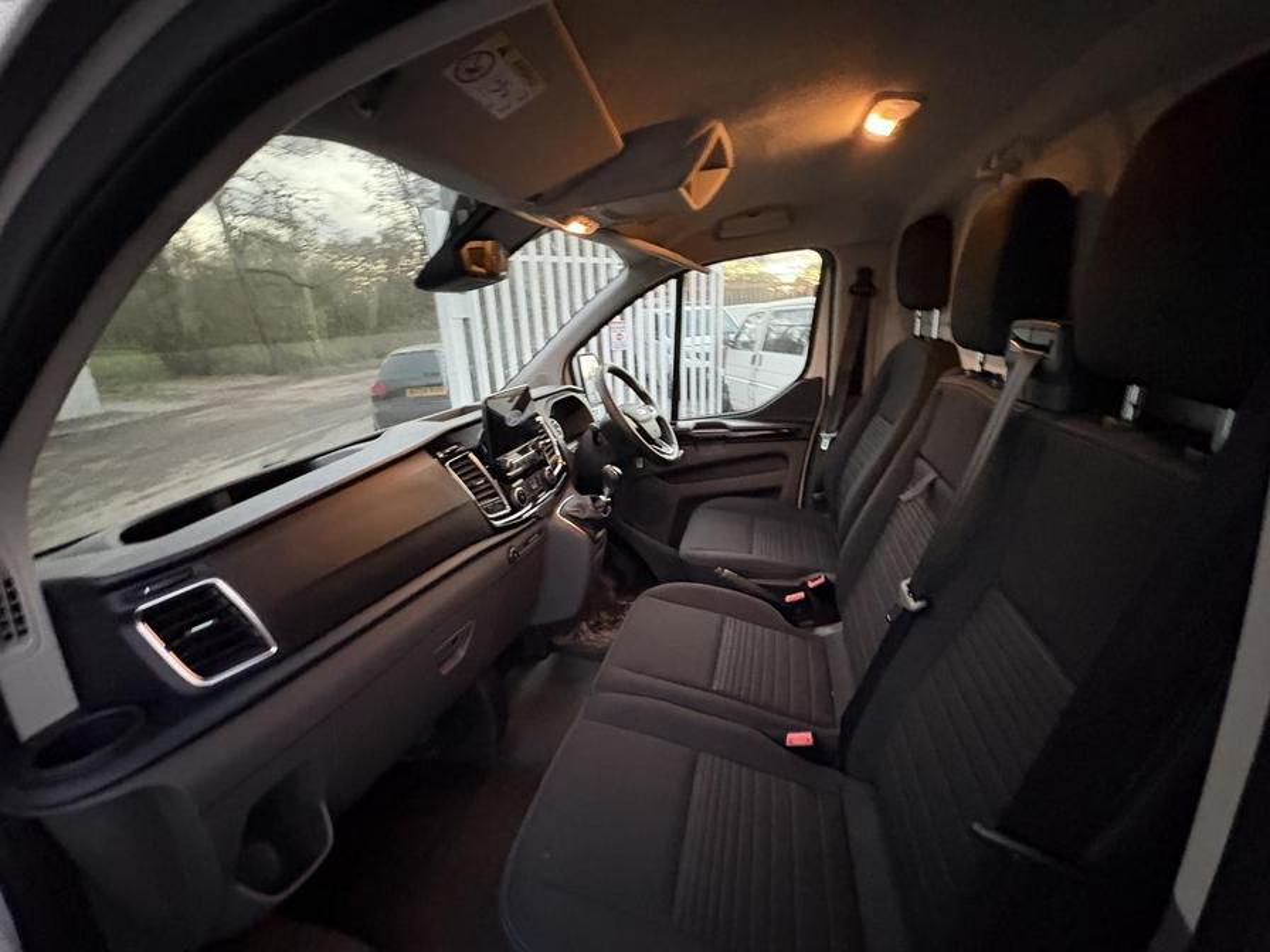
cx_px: 635
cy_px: 476
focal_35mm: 14
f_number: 2.2
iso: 1000
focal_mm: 2.22
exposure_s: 1/37
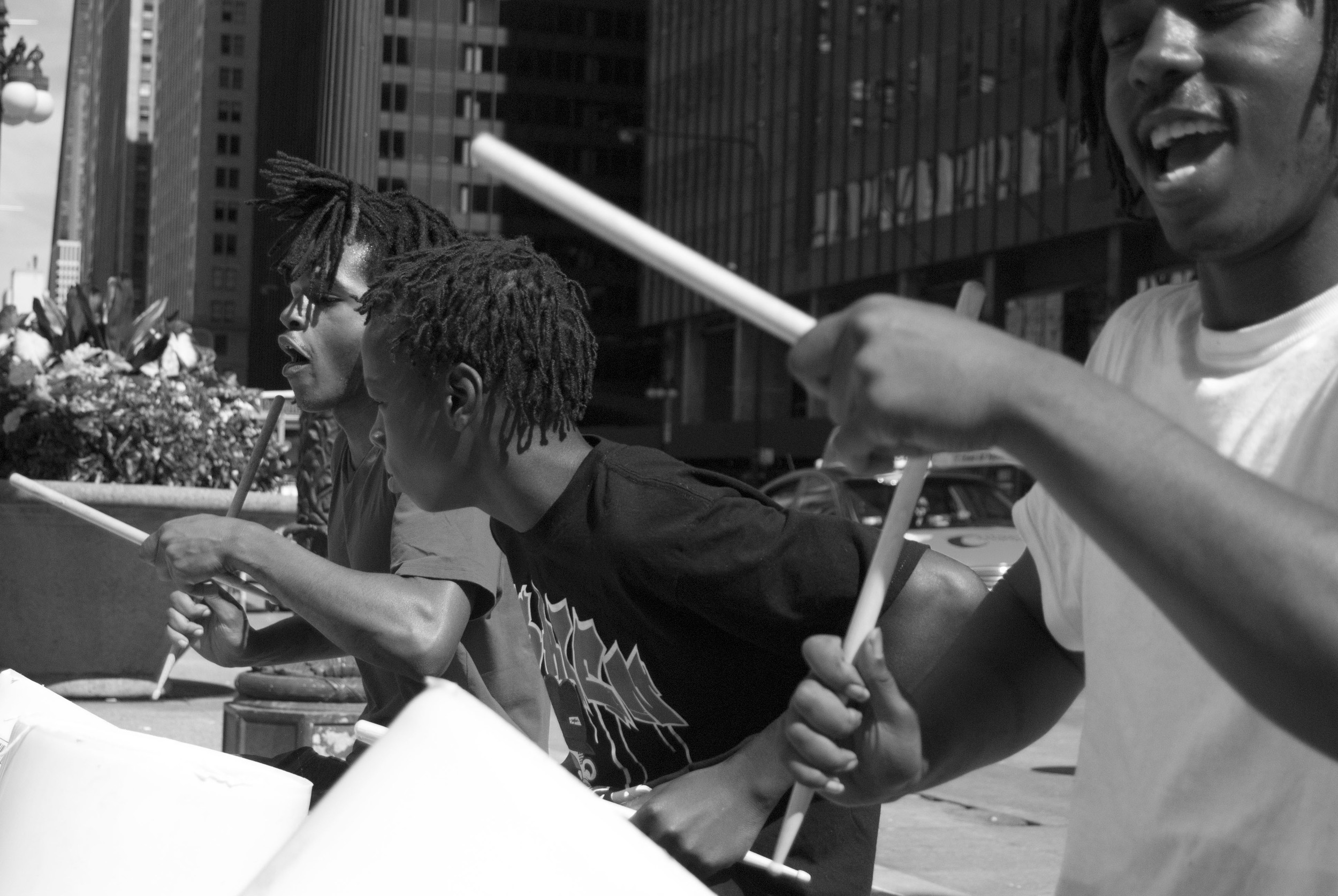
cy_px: 448
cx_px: 669
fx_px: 2344
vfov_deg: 21.6
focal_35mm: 63
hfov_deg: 31.9
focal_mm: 42
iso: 800
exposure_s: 1/2500
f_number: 5.3
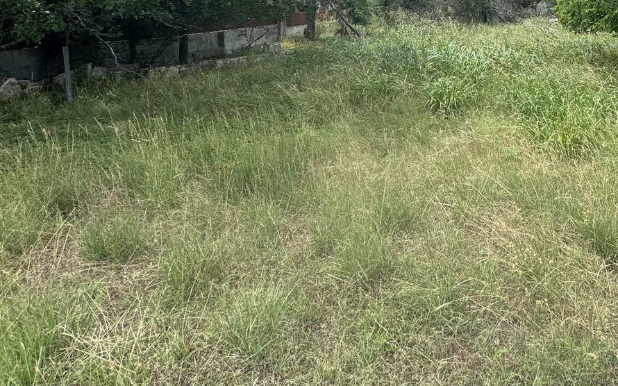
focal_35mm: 24
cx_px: 447
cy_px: 37
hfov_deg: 70.8
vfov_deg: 46.1
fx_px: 404
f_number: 2.2
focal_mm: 2.22
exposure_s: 1/1143
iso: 50
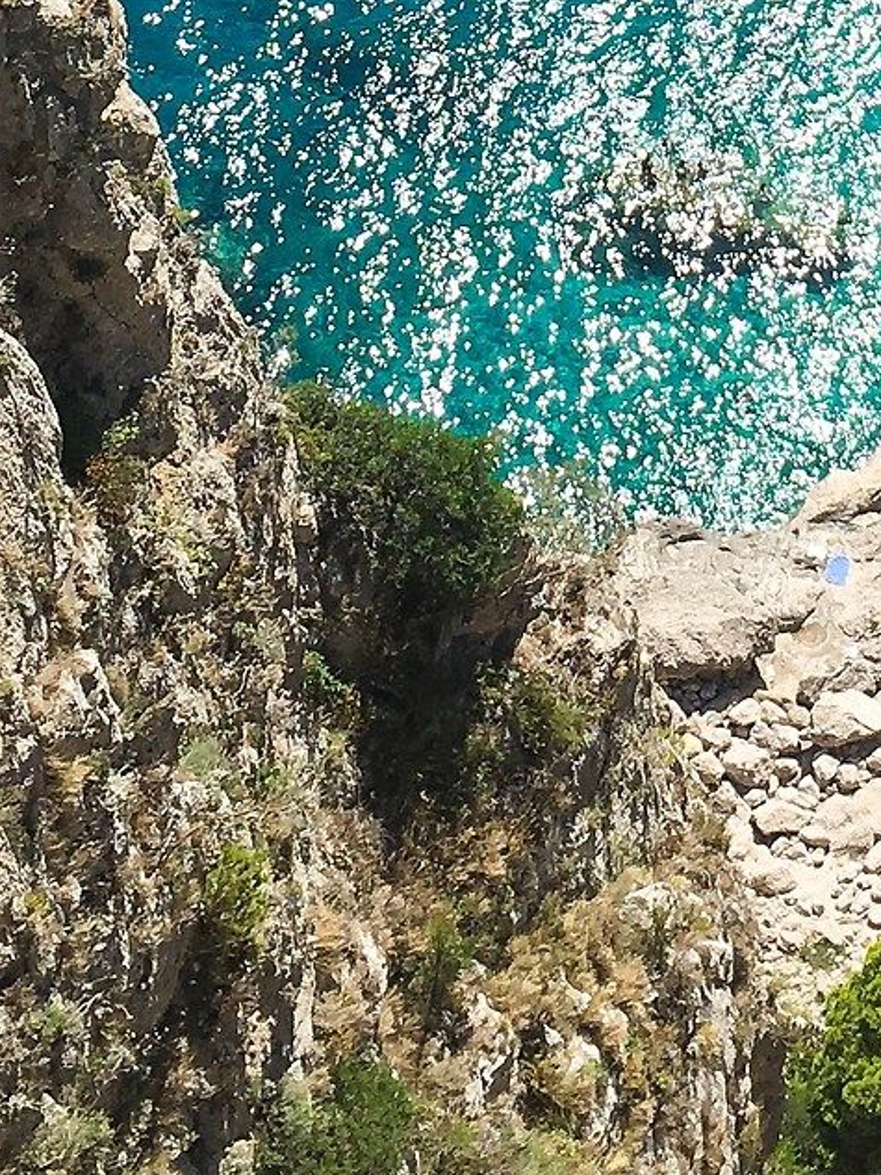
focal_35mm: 110
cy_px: -499
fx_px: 3732
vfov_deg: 16.5
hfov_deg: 13.4
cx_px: 697
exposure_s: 1/1603
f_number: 2.2
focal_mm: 4.15
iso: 25
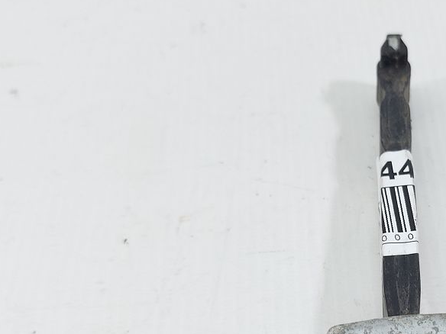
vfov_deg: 25.4
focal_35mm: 57
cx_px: 365
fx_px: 734
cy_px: 246
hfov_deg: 32.7
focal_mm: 5.23
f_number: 1.8
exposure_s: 1/60
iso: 64
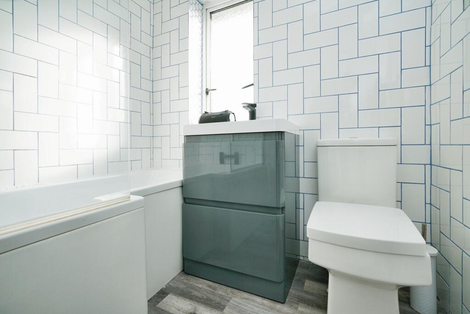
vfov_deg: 73.8
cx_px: 235
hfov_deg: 96.7
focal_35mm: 16
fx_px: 209
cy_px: 157
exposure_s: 1/250
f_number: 7.1
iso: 1000
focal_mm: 16
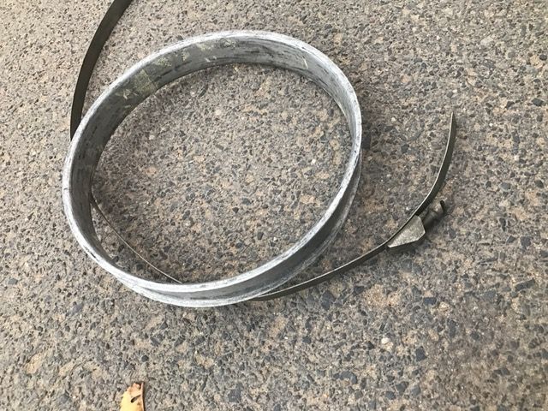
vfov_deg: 49.7
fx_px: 443
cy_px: 206
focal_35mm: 28
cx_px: 274
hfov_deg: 63.4
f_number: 1.8
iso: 40
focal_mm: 3.99
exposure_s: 1/17
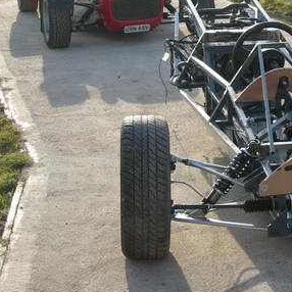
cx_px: 285
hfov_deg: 16.9
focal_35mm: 101
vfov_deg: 17.1
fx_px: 964
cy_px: 68
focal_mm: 10.6
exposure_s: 1/324
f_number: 3.2
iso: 50
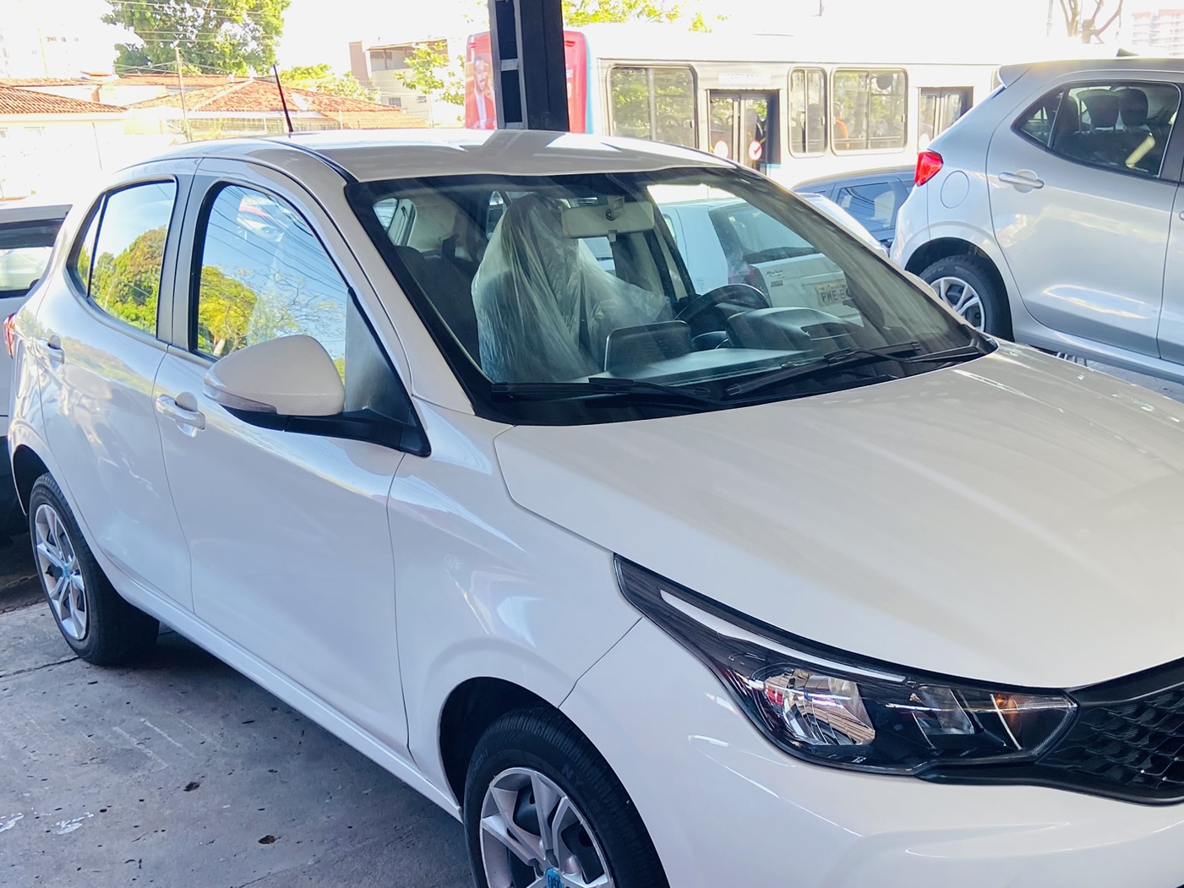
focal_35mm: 38
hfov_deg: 48.7
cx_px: 707
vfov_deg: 37.1
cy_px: 627
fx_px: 1300
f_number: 1.8
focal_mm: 4.25
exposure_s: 1/122
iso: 64
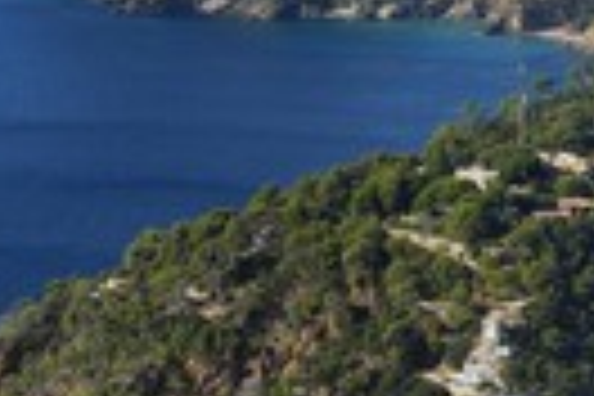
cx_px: 394
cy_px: 72
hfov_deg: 11.5
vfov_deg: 7.7
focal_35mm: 179
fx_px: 2953
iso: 400
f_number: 8
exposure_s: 1/1250
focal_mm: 56
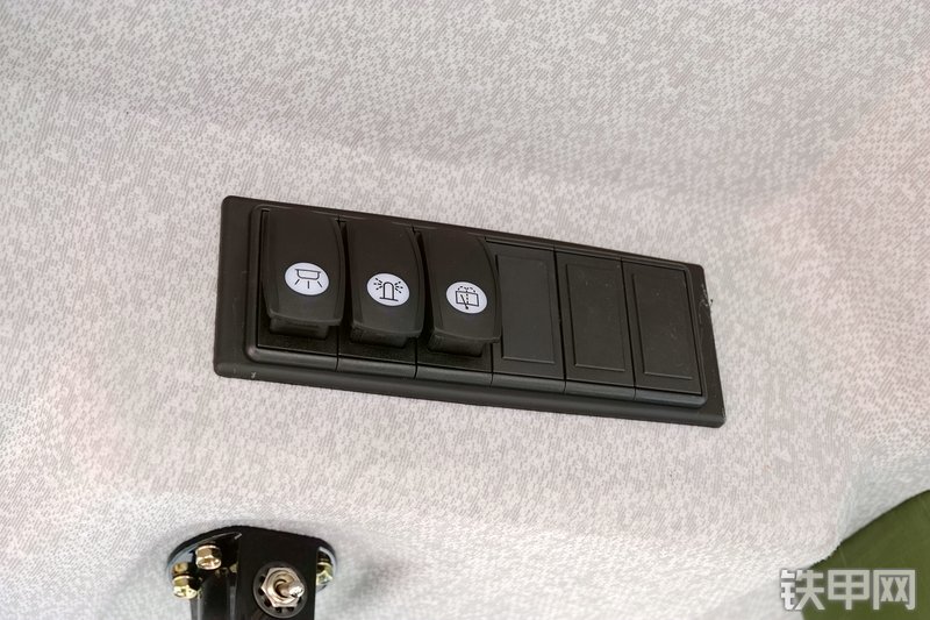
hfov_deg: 40.4
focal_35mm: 49
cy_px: 310
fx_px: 1265
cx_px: 465
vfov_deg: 27.5
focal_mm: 32.5
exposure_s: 1/18
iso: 100
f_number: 5
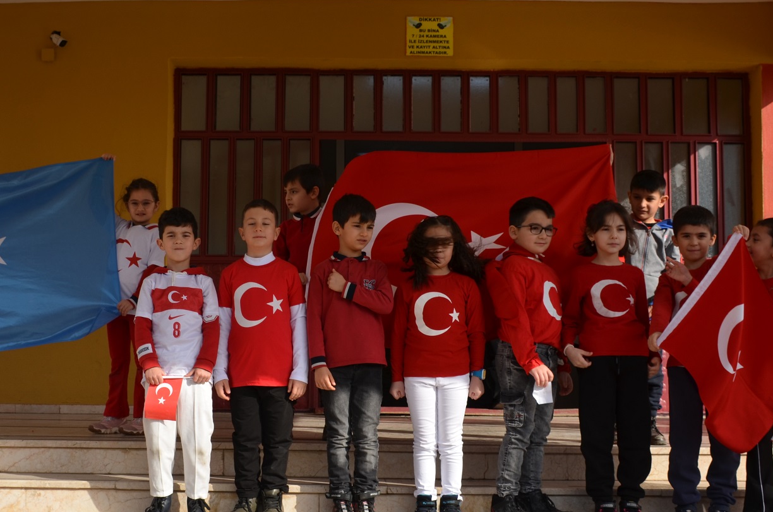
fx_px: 1050
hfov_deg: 40.2
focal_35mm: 49
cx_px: 308
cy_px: 314
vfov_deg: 27.3
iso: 100
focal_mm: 20
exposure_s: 1/250
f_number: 9
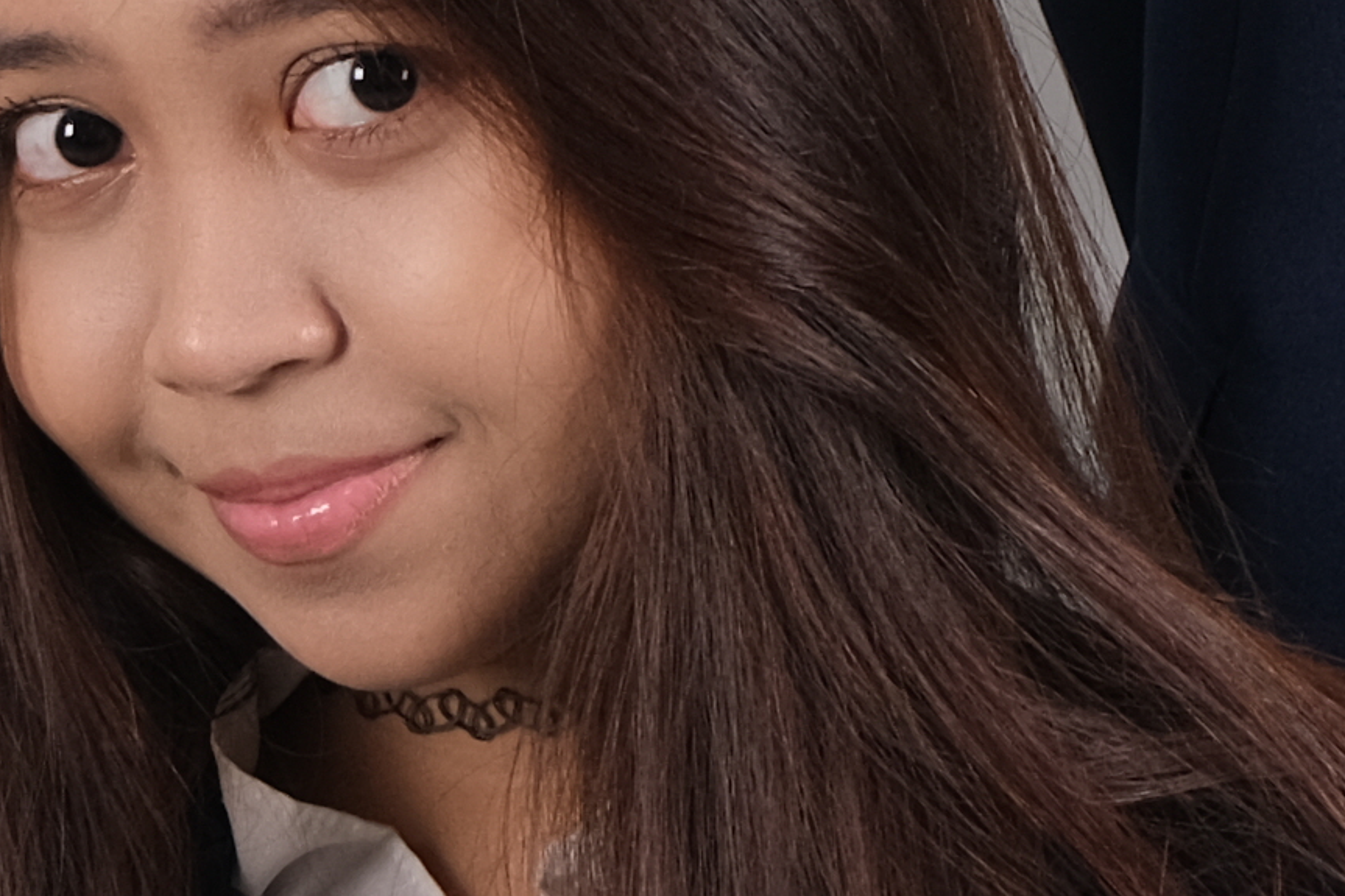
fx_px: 9450
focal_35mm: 253
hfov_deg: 8.1
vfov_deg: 5.4
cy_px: -365
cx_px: 475
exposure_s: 1/100
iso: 320
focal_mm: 23.5
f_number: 4.4
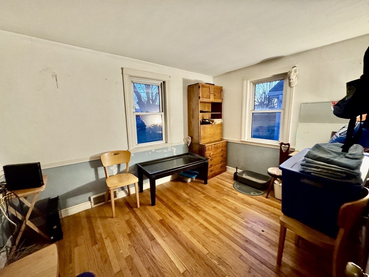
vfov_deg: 85.7
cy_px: 138
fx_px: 149
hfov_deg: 102.1
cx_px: 184
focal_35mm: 14
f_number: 2.2
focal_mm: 2.22
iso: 1000
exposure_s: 1/40
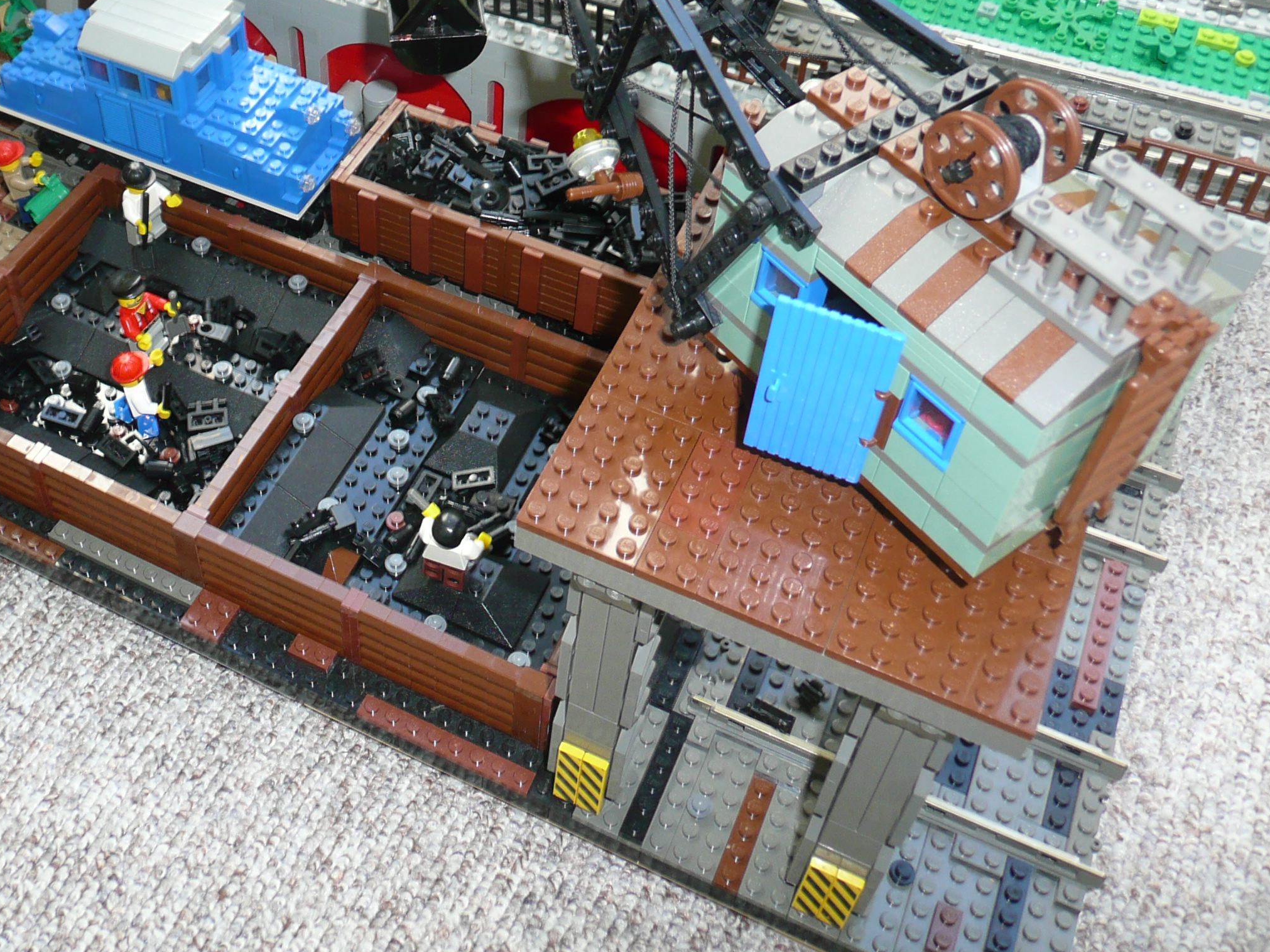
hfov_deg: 46.8
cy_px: 304
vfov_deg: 36.4
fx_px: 1431
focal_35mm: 39
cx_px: 389
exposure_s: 1/30
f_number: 3.3
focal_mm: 4.6
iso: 100
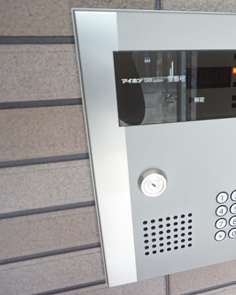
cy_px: 148
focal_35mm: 34
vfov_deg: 52.8
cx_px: 197
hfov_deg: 41.1
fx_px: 297
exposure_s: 1/30
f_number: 3.5
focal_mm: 16
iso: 3200
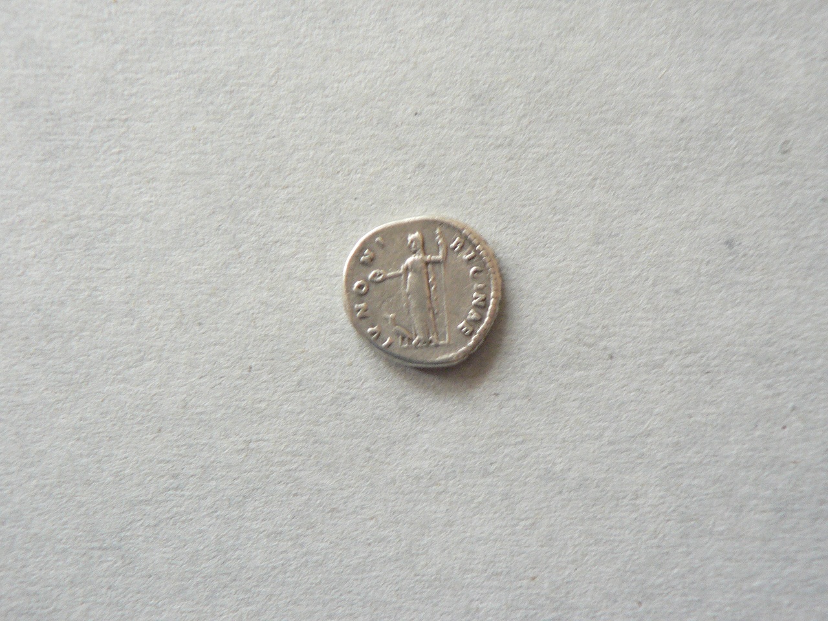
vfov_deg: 29.7
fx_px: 1172
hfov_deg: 38.9
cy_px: 310
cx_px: 414
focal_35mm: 49
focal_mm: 8.2
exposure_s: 1/10
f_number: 2.8
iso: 200
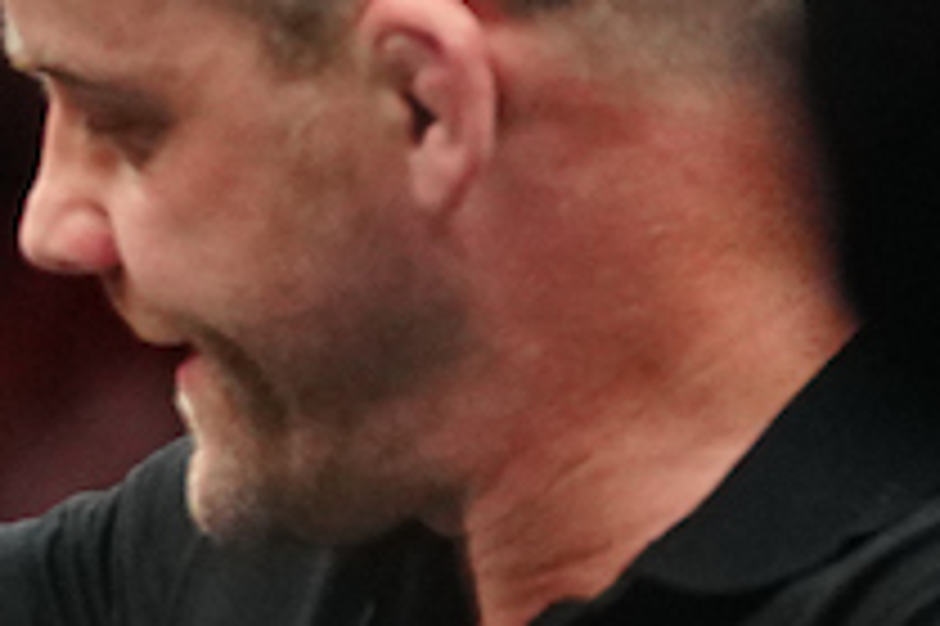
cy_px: 1396
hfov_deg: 2.0
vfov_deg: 1.3
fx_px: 27420
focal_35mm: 1051
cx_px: -1673
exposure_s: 1/800
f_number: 2.8
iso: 2000
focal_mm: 122
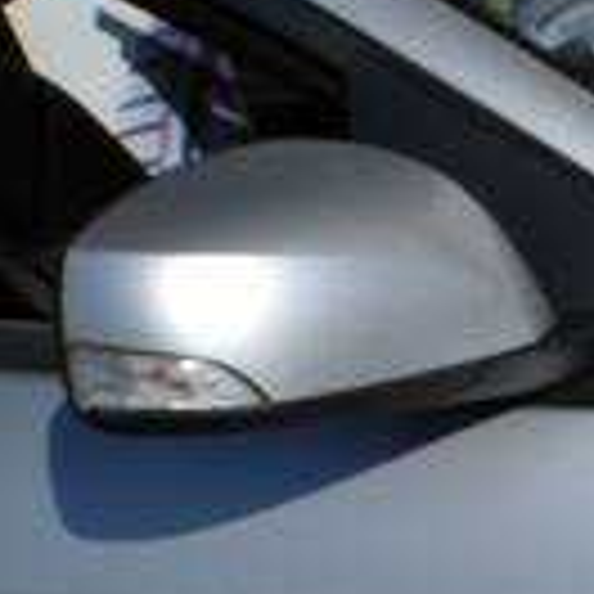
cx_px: 1040
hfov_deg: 18.2
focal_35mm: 77
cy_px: 666
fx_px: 1495
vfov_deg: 21.3
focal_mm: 4.3
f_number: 5.8
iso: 100
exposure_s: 1/1000
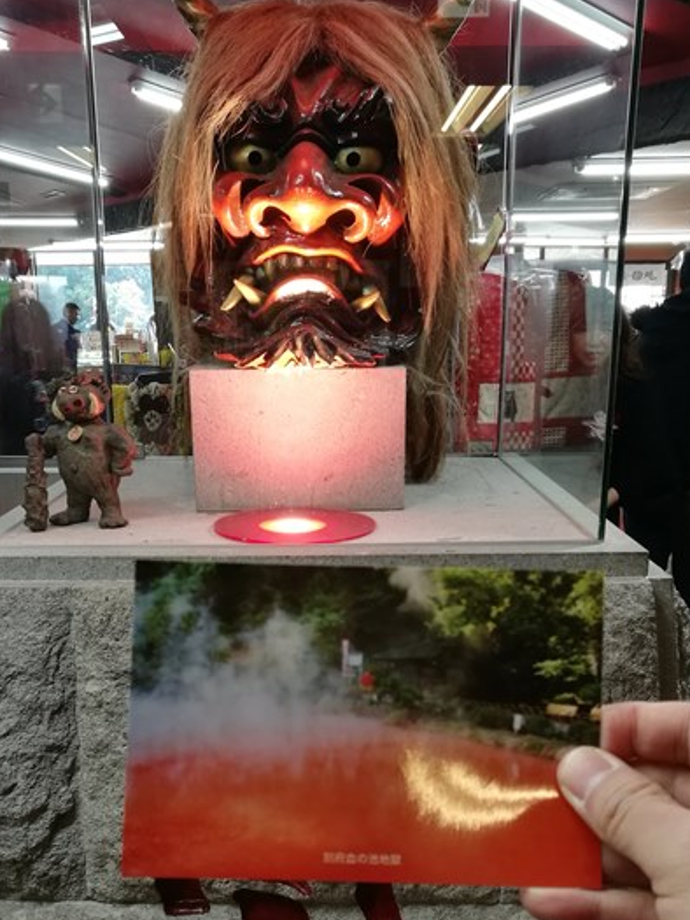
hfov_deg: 38.7
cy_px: 592
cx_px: 317
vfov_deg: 49.5
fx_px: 983
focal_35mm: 37
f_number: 2.2
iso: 160
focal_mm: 4.5
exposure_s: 1/40
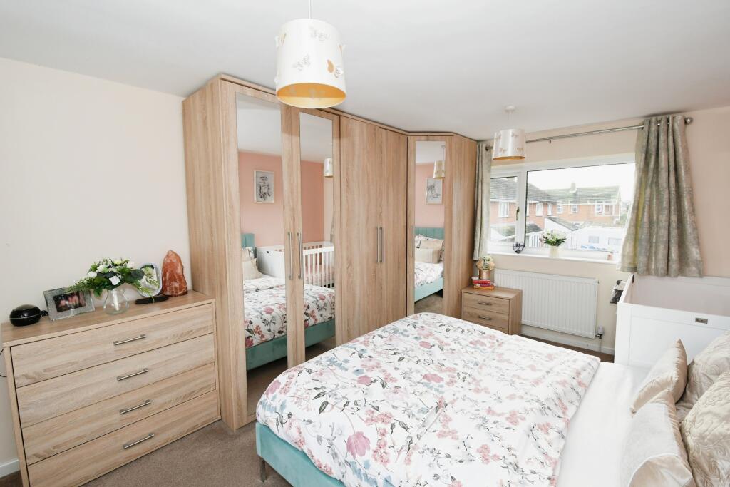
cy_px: 244
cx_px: 365
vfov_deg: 77.3
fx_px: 304
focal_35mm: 15
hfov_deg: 100.4
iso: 800
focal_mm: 10
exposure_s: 1/60
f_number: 7.1
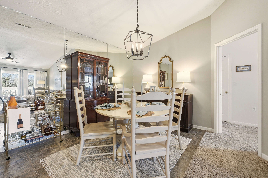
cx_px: 134
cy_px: 89
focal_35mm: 15
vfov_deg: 77.3
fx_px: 112
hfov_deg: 100.4
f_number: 9
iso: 400
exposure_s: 1/100
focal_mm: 10
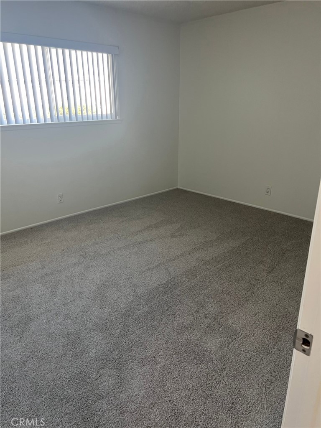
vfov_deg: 67.3
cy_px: 214
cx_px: 160
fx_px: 321
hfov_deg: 53.1
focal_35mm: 26
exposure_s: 1/60
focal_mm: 5.7
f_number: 1.5
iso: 100
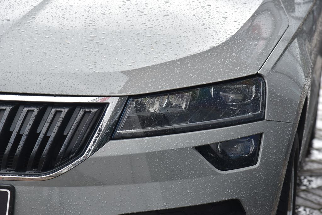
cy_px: 108
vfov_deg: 11.4
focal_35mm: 120
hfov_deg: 17.1
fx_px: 1074
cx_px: 161
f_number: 7.1
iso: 500
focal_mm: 120
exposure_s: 1/200
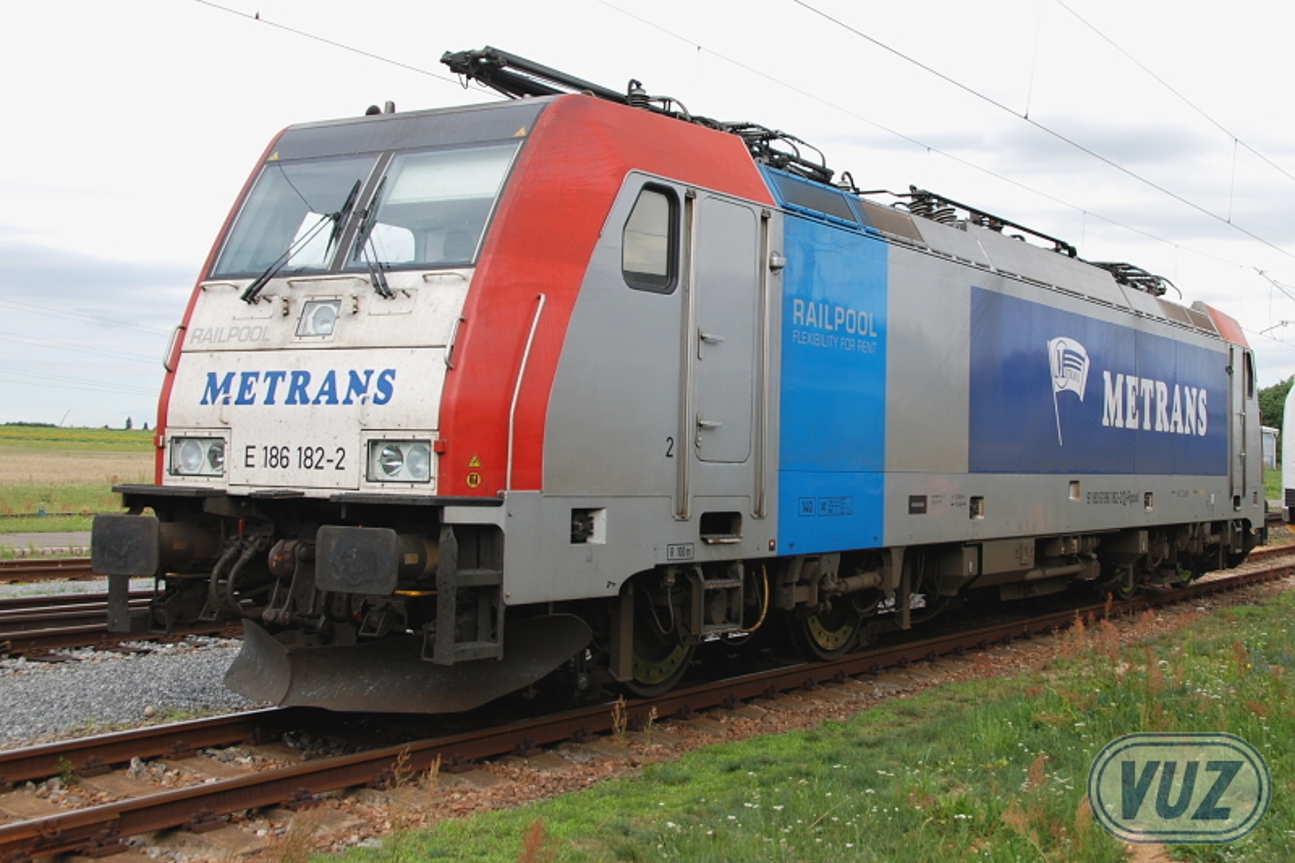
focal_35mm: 33
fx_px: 1187
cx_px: 648
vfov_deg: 40.0
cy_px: 432
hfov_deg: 57.2
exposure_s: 1/160
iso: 100
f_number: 6.3
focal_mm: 22
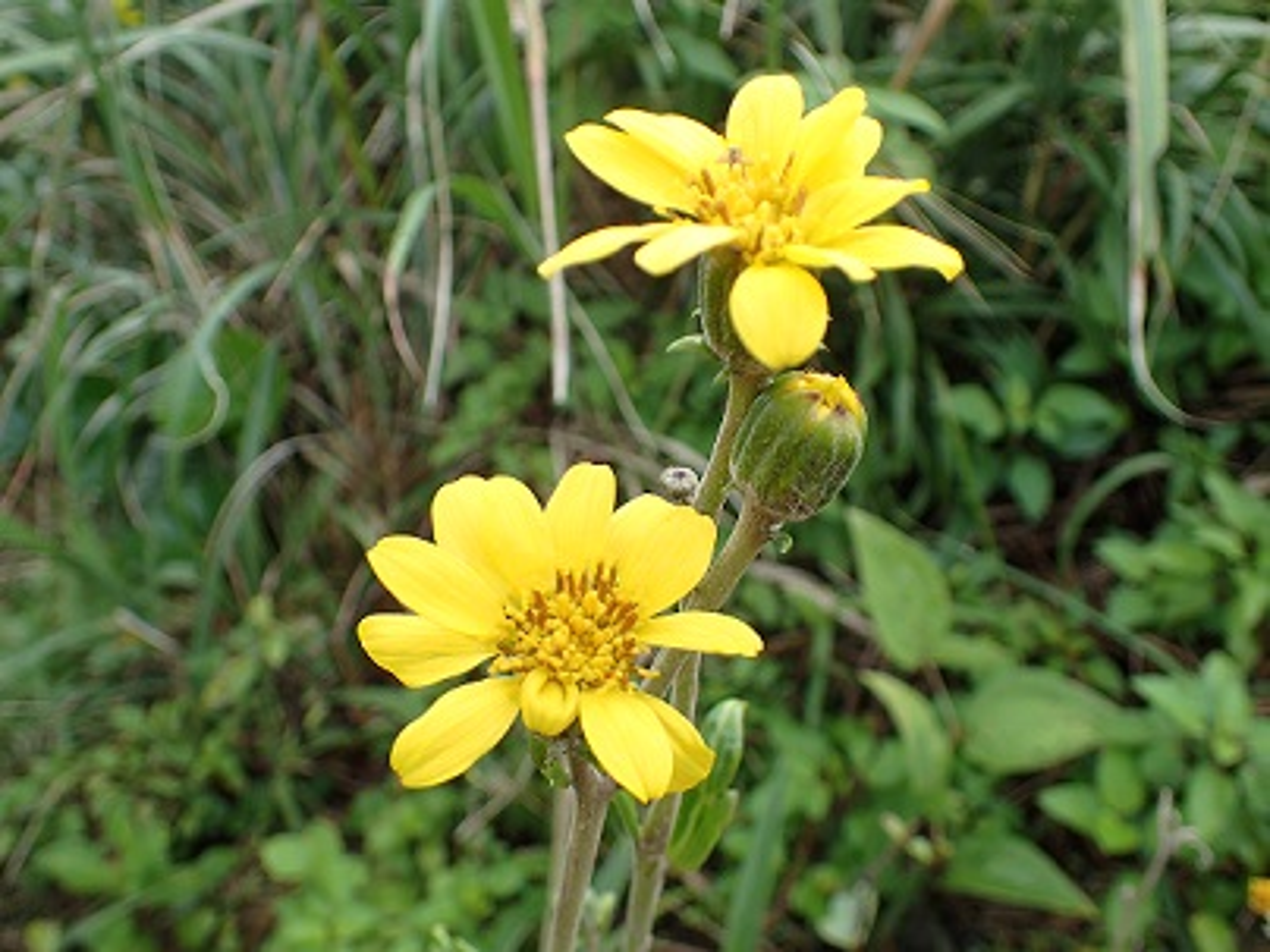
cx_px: 635
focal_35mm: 30
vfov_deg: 46.8
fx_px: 1101
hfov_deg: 60.0
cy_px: 476
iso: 100
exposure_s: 1/200
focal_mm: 5.5
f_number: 2.3
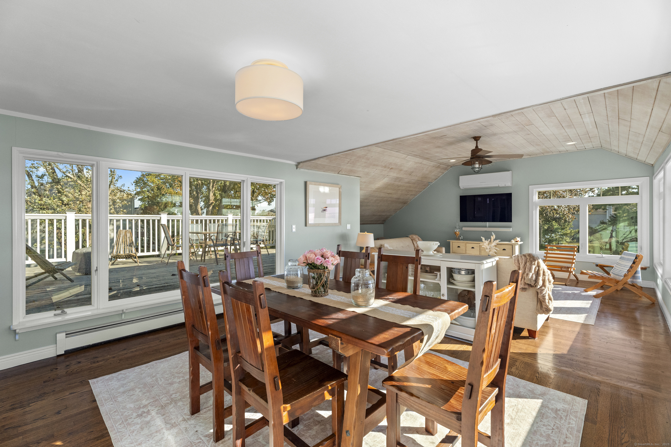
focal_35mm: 16
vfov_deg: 73.7
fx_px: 298
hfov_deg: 96.7
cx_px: 336
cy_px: 224
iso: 1600
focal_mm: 16
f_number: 7.1
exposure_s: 1/60
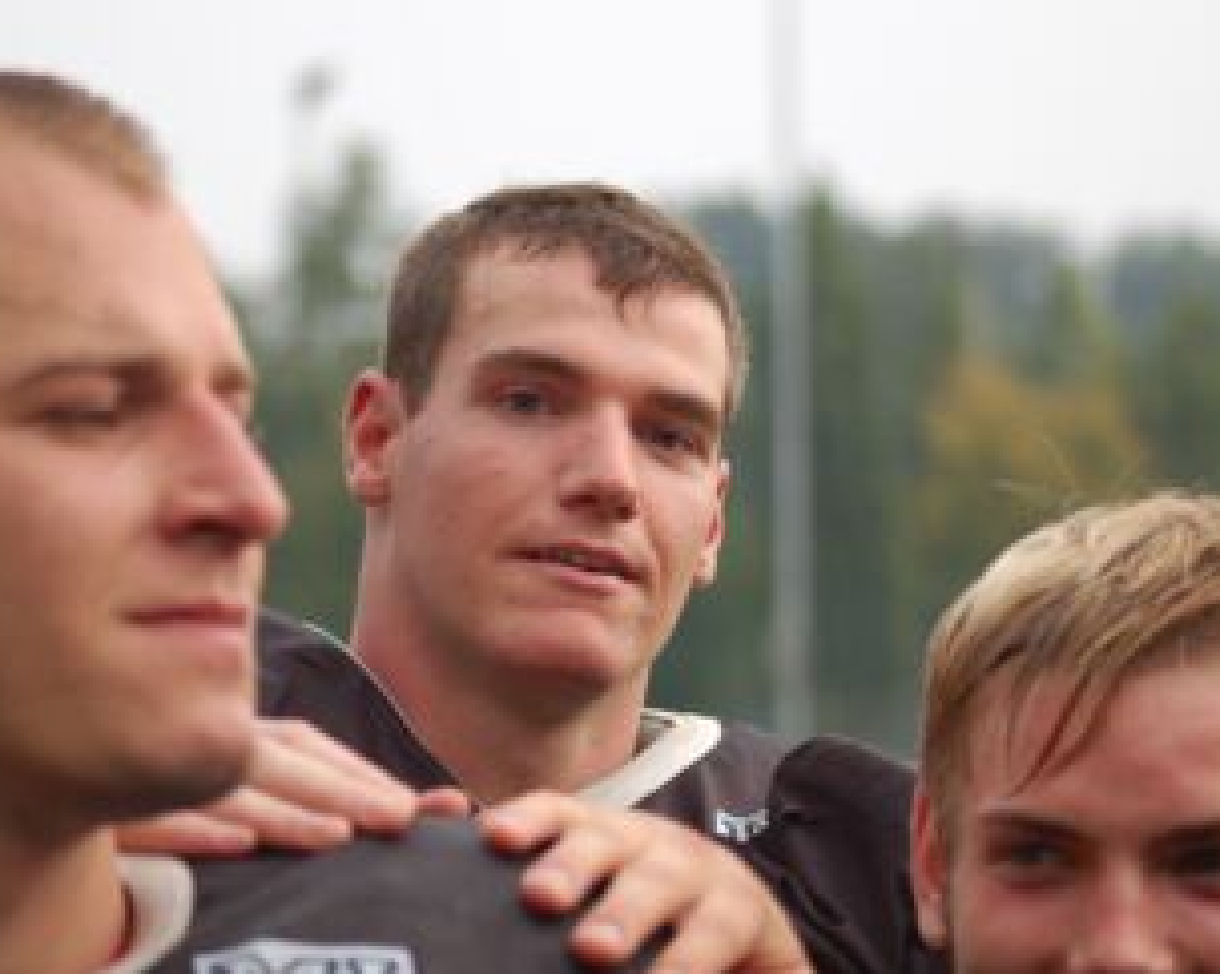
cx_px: 570
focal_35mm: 147
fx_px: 5304
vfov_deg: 10.5
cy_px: 499
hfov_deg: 13.1
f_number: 4
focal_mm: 70
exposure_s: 1/800
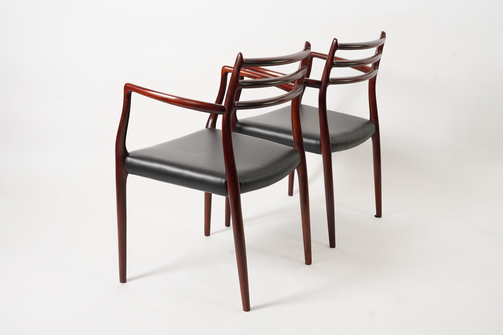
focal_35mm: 44
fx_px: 615
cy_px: 168
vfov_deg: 30.5
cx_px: 252
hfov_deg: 44.5
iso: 640
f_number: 9
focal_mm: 44
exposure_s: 1/125
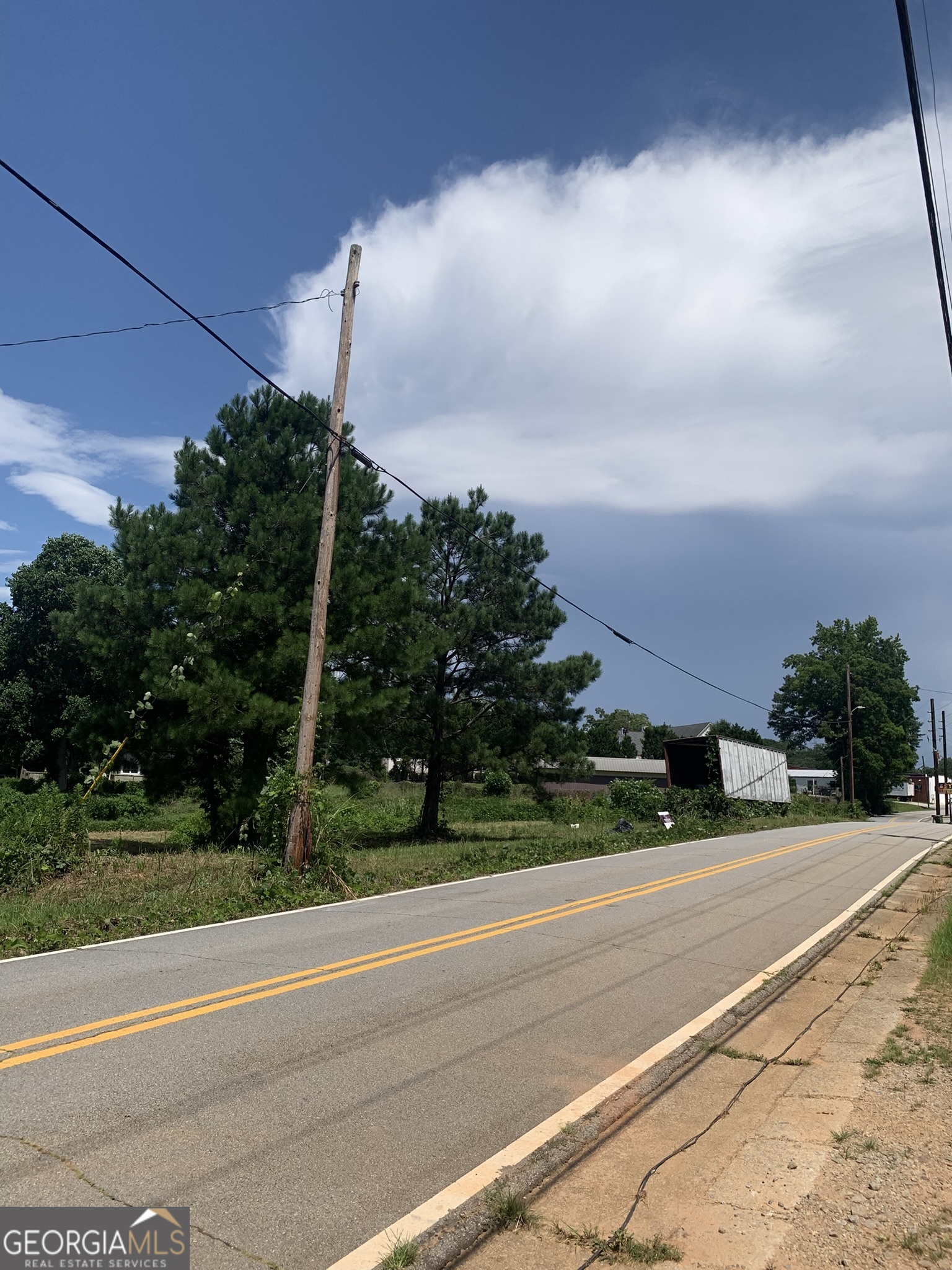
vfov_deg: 67.3
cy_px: 635
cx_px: 476
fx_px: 953
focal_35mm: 26
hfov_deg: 53.1
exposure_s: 1/4464
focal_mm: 4.25
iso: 25
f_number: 1.8
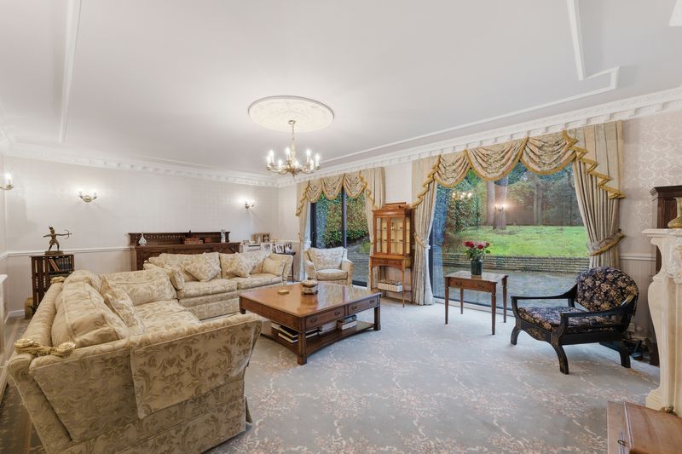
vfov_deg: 81.2
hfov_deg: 104.3
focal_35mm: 14
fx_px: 265
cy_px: 227
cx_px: 341
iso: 640
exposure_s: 1/15
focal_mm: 14
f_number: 11
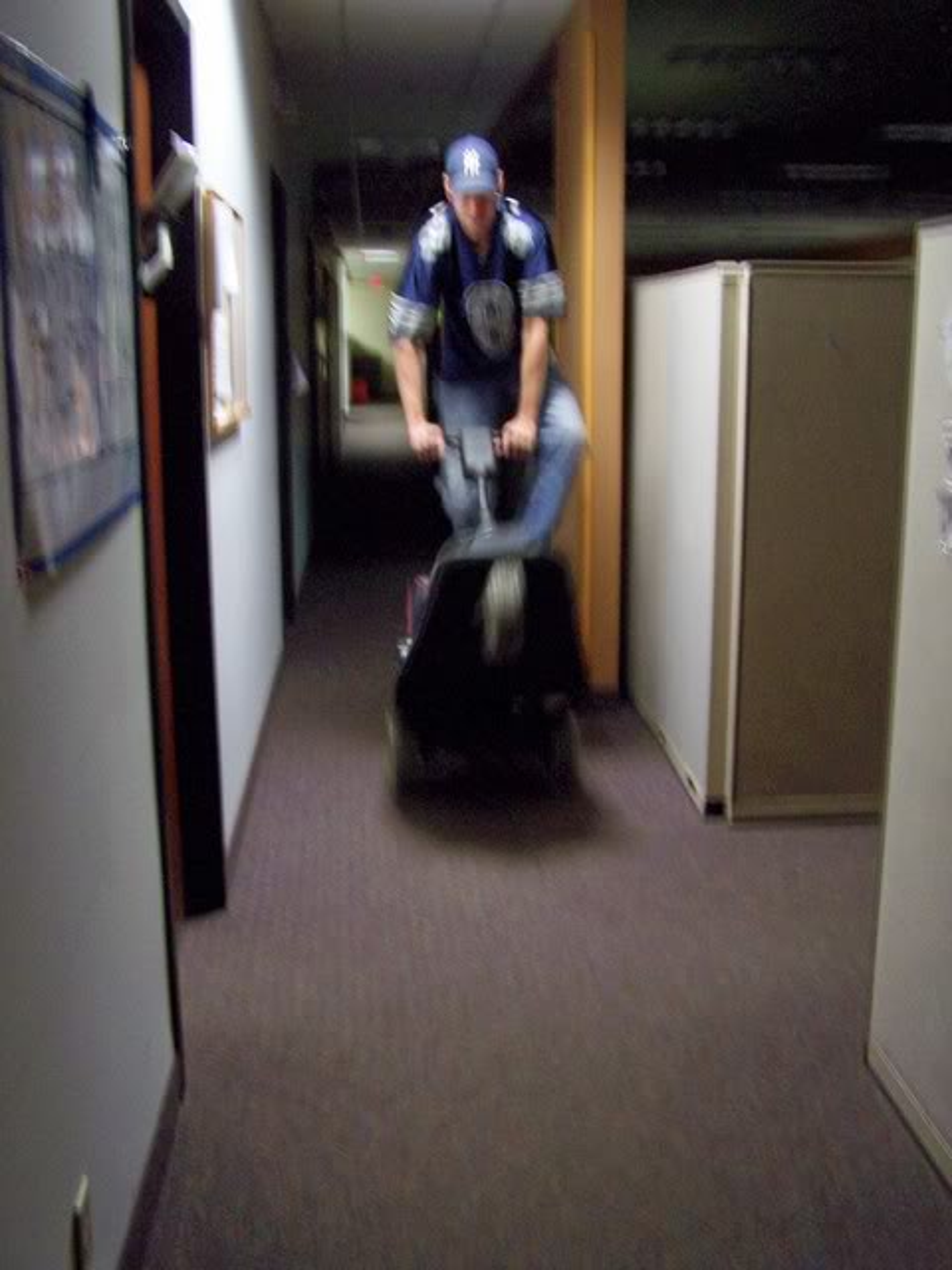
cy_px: 635
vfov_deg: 49.0
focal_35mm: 38
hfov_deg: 37.7
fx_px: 1393
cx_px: 476
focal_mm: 6.3
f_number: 2.8
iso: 160
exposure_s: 1/8
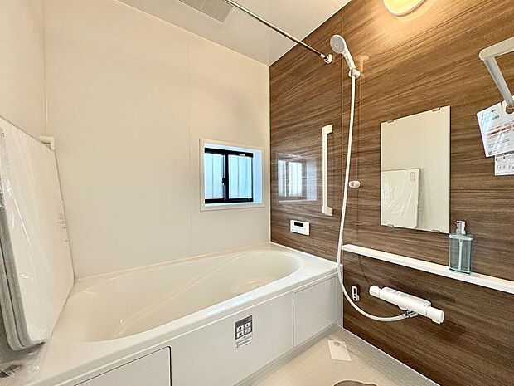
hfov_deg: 102.1
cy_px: 193
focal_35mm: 14
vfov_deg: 85.7
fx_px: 208
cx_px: 257
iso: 200
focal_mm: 2.22
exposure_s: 1/100
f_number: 2.2
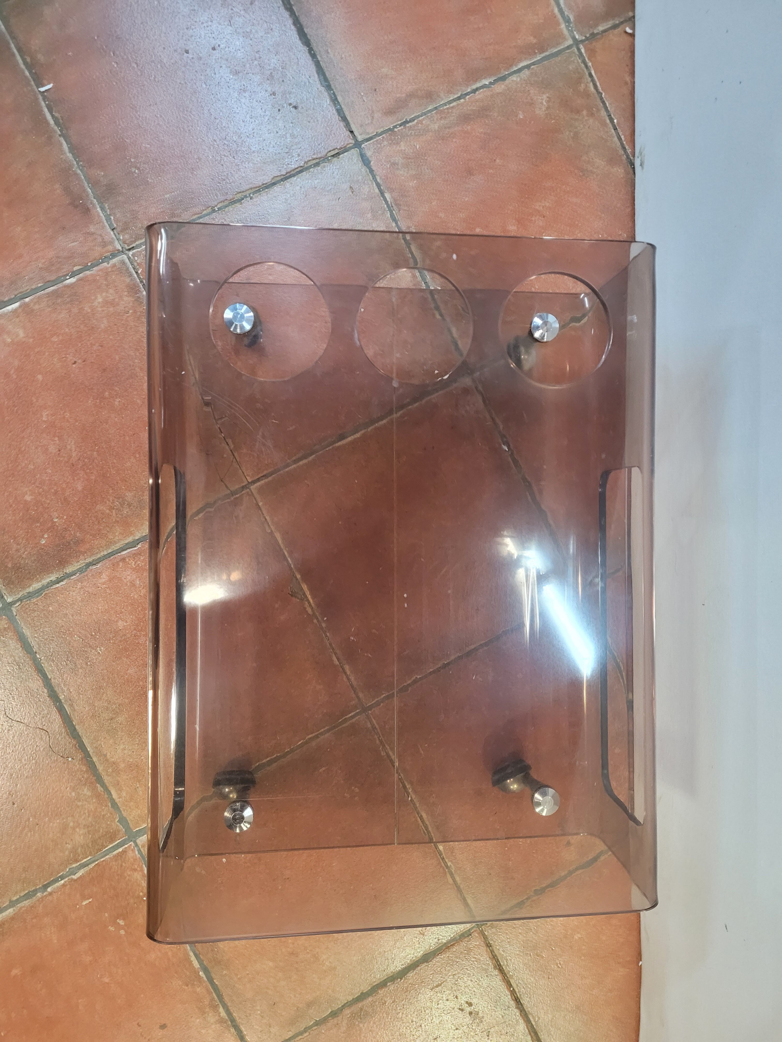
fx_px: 783
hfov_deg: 53.1
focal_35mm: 26
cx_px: 391
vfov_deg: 67.3
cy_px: 521
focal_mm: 5.4
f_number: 1.8
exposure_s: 1/50
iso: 800
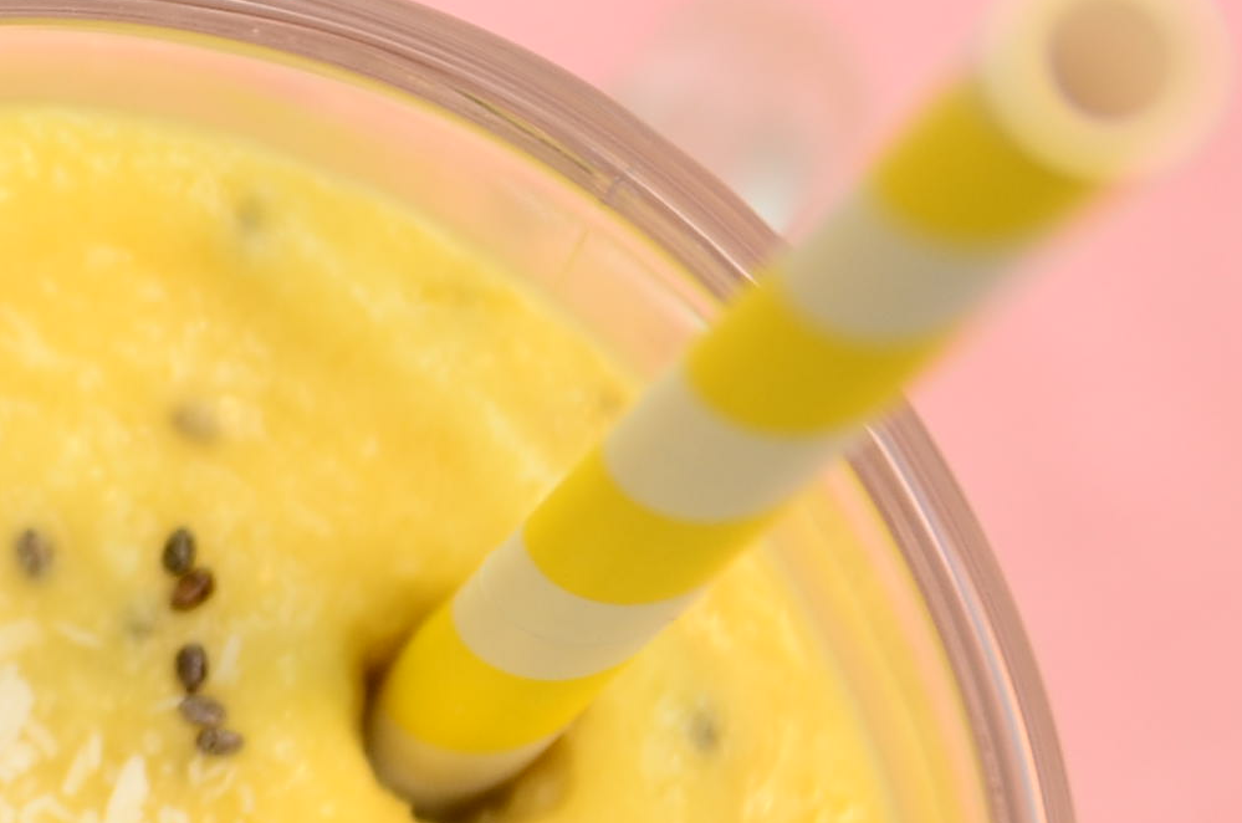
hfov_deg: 5.5
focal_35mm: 370
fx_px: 12740
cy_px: 441
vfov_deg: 3.7
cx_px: -1077
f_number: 2.8
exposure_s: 1/80
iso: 125
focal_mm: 50
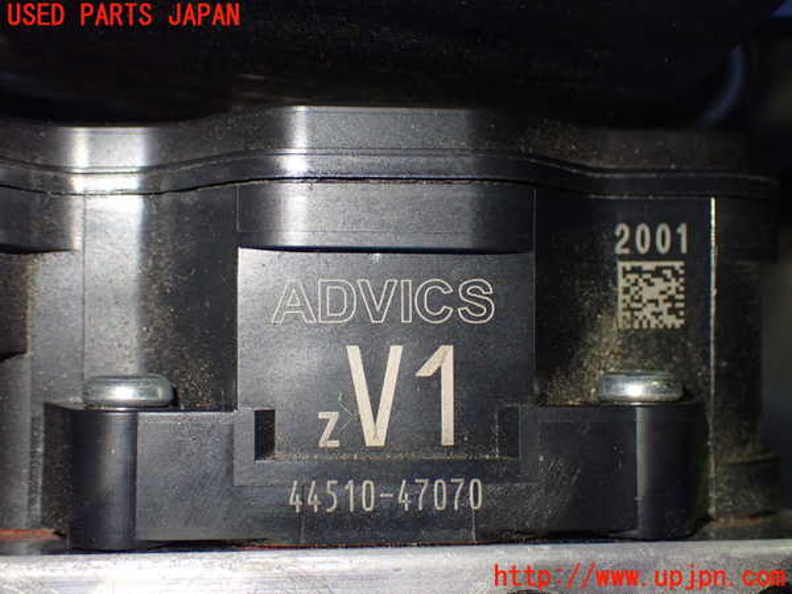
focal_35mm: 47
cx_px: 396
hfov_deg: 40.4
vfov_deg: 30.9
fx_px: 1075
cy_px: 297
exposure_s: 1/125
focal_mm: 8.4
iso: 800
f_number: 3.1
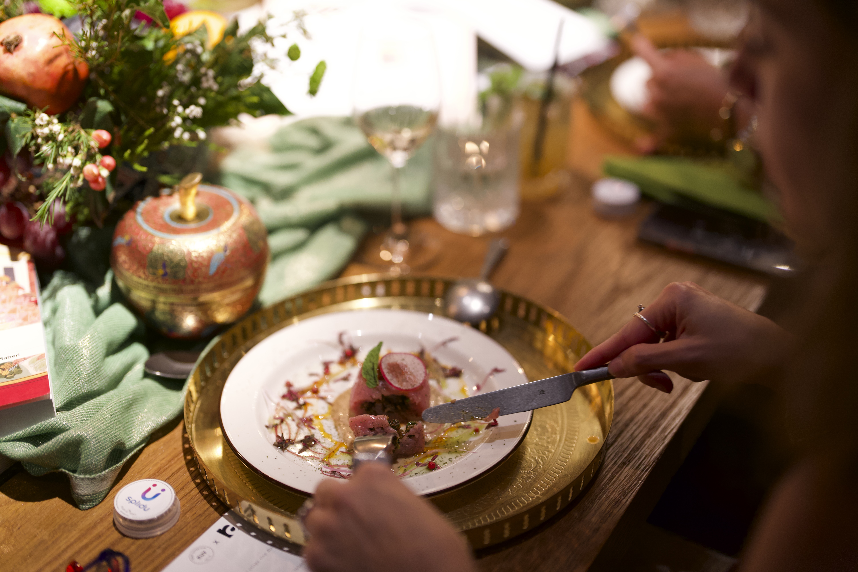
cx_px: 429
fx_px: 1192
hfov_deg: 39.6
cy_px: 286
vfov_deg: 27.0
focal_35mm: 50
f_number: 1.4
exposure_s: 1/100
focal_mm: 50
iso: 1250
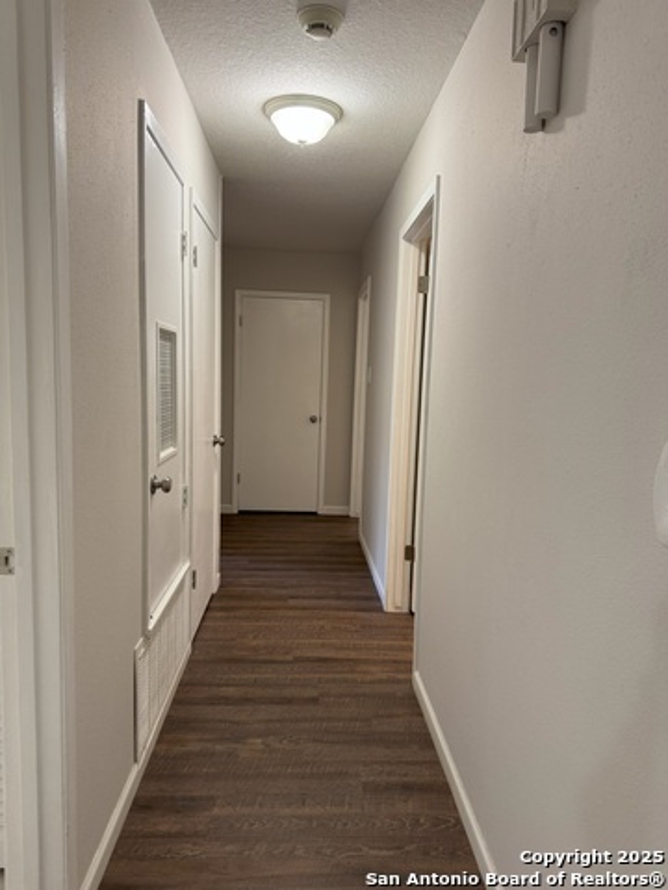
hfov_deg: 56.8
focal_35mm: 24
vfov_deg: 71.6
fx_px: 618
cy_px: 445
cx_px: 334
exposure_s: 1/60
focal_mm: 6.76
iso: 160
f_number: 1.78
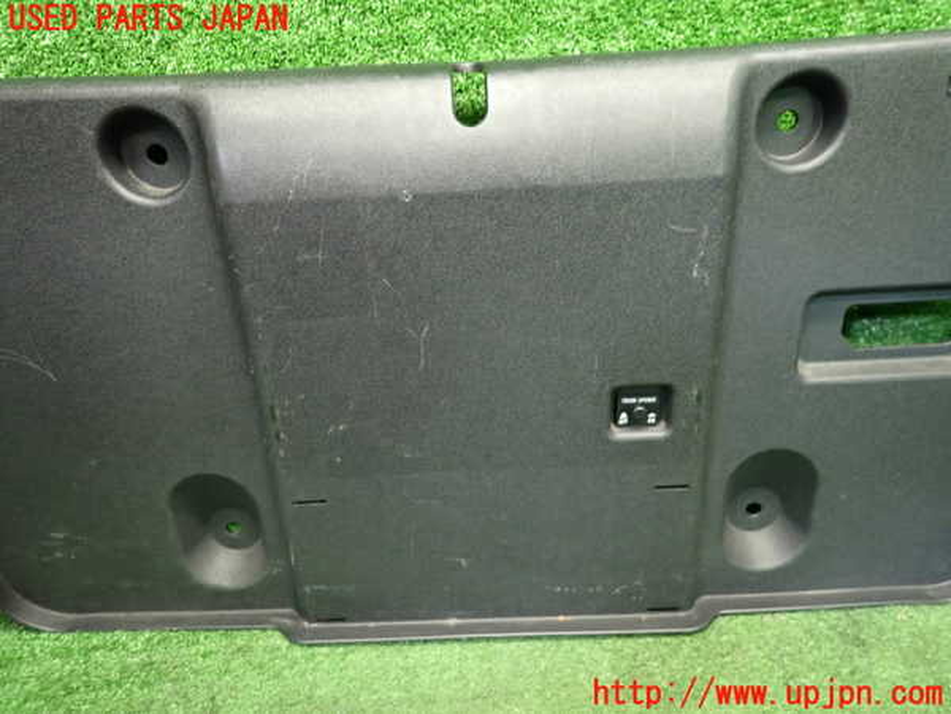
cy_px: 357
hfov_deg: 69.4
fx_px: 687
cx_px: 476
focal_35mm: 25
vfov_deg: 54.9
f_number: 2
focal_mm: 4.5
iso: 400
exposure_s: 1/30
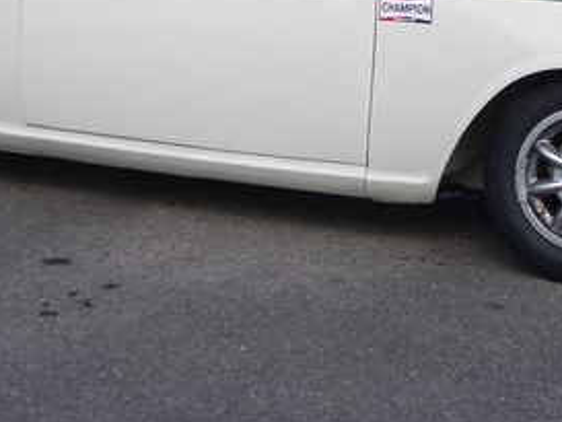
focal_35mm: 82
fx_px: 1332
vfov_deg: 17.6
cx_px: 274
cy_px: 2
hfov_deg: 23.8
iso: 80
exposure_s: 1/250
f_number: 4.3
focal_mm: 5.8
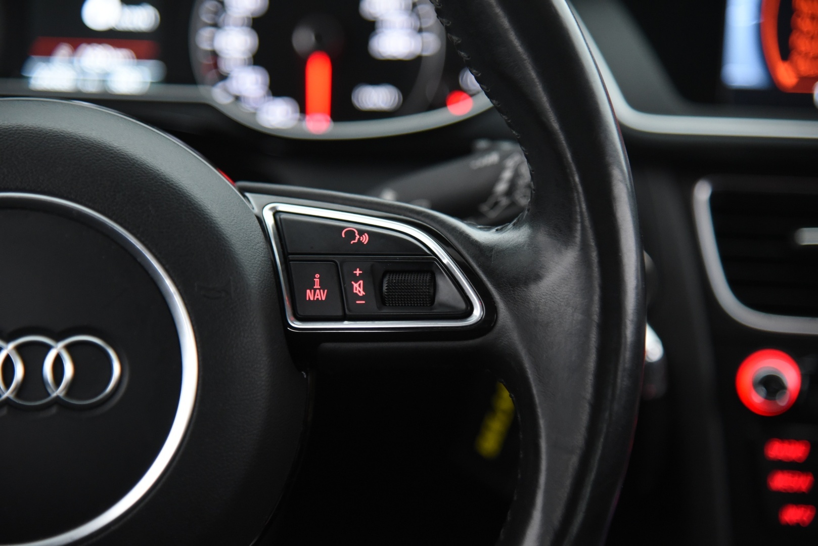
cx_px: 409
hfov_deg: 18.6
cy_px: 273
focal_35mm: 110
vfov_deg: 12.5
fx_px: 2500
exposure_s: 1/25
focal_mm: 110
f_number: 4
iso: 4000
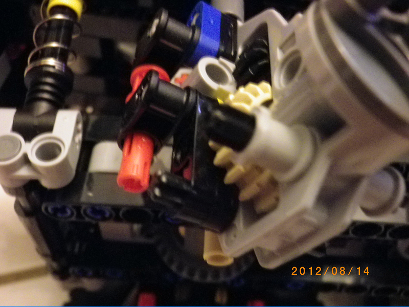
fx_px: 484
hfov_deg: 45.8
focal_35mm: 41
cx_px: 204
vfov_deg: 35.1
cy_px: 154
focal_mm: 7.3
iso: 800
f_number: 3.9
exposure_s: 1/4
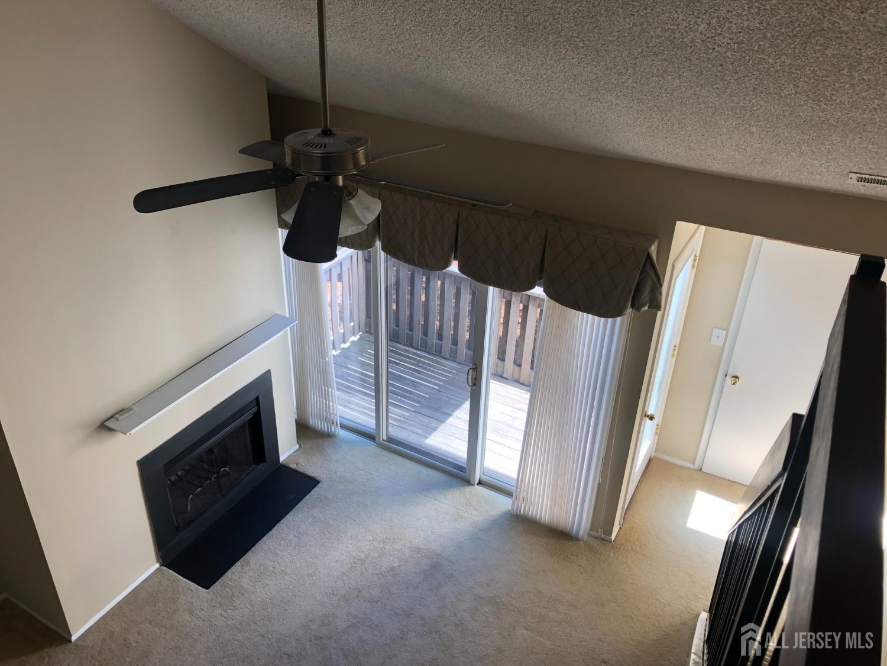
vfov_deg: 49.7
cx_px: 444
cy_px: 333
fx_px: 717
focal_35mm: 28
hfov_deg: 63.4
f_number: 1.8
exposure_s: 1/120
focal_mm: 3.99
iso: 40
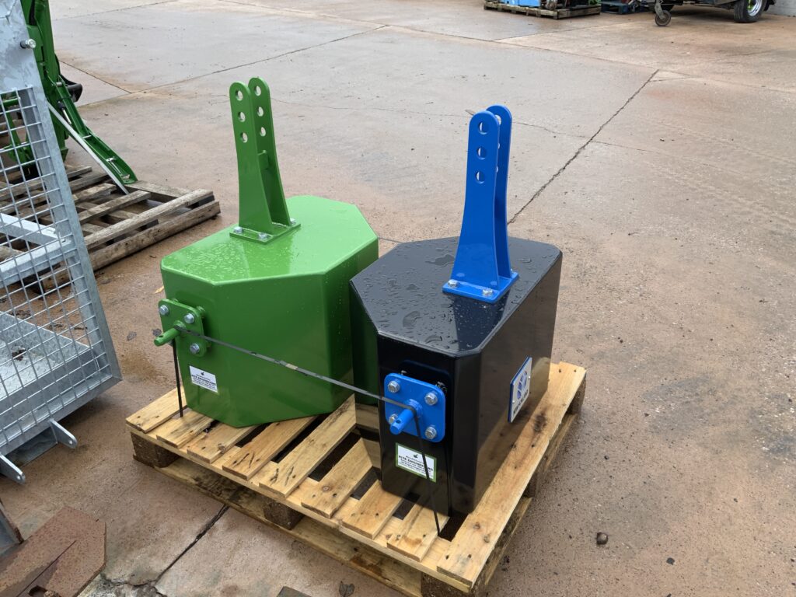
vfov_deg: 48.2
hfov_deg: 61.7
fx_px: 667
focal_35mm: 29
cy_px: 298
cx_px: 398
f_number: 1.8
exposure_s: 1/251
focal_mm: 3
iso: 16
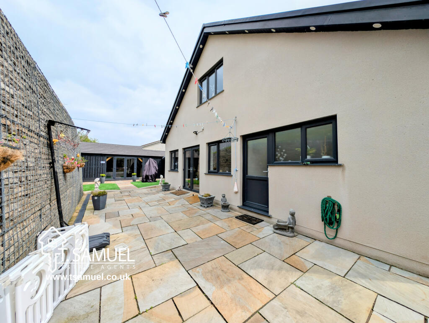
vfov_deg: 94.6
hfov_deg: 110.5
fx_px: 149
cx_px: 214
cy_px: 162
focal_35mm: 12
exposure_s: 1/1200
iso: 41
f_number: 1.95
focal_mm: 2.23
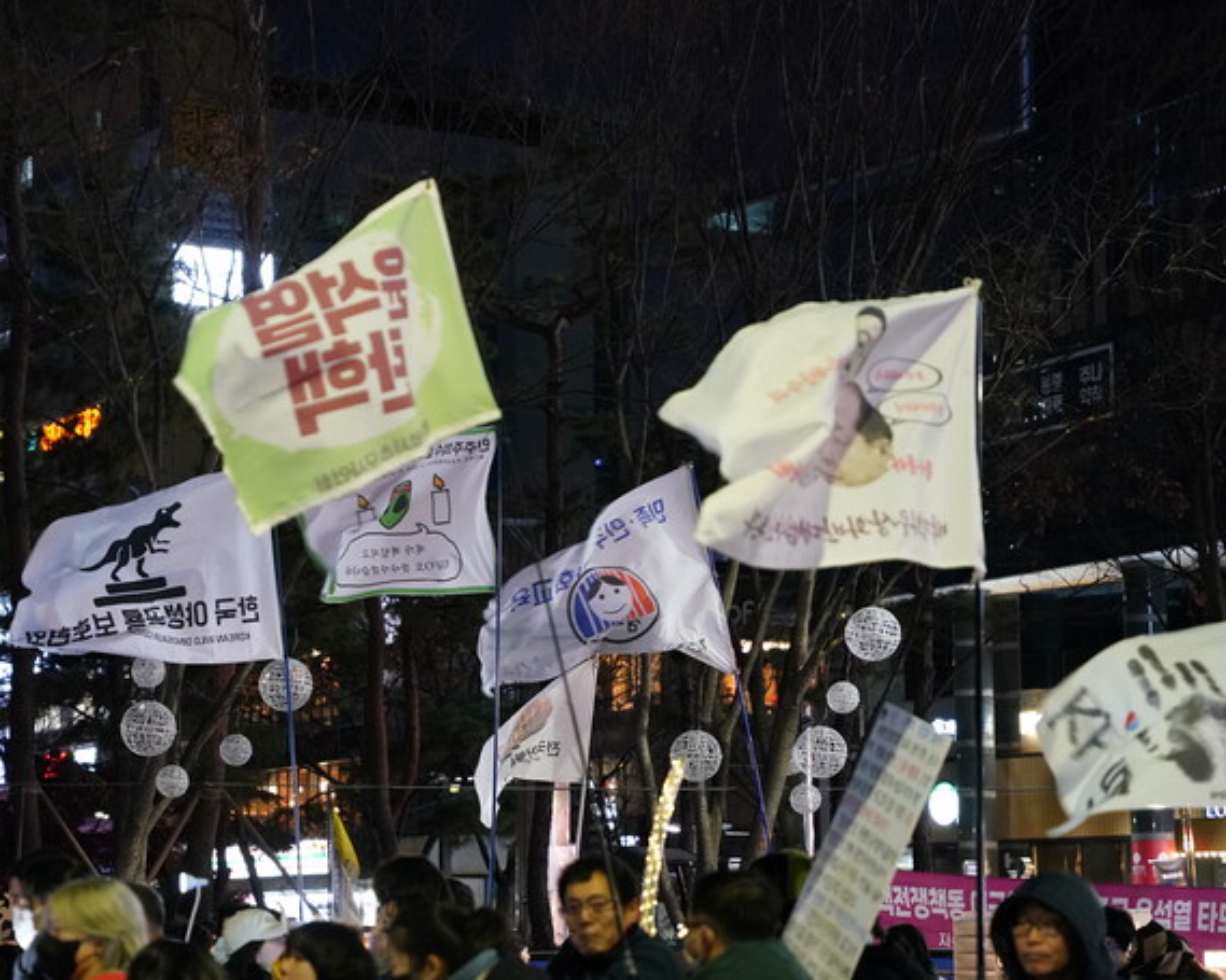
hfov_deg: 18.4
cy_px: 569
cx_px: 373
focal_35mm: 104
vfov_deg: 14.8
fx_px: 3773
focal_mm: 70
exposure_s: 1/80
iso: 4000
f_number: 3.2
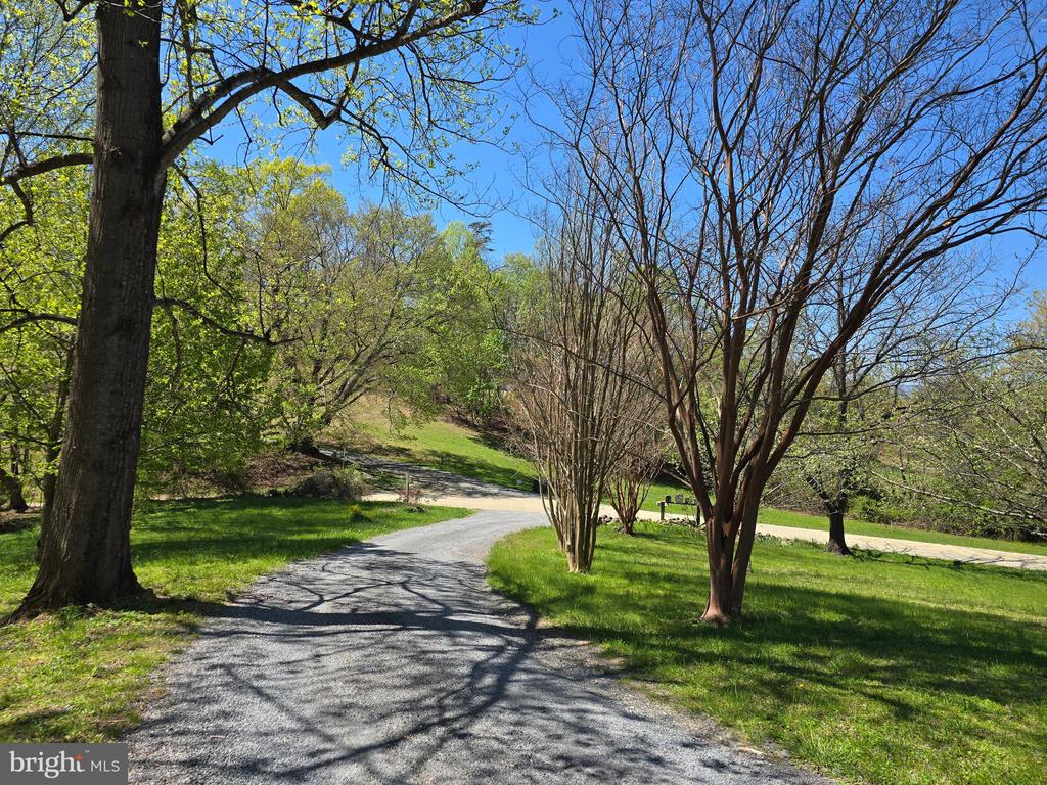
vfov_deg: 58.9
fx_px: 696
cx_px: 524
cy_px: 392
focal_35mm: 23
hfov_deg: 73.9
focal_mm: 6.3
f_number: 1.7
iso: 12
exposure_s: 1/529
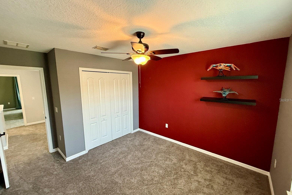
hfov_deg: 100.4
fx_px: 122
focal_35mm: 15
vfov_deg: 77.3
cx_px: 147
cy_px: 100
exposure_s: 1/60
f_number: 2.2
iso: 320
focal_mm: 2.22
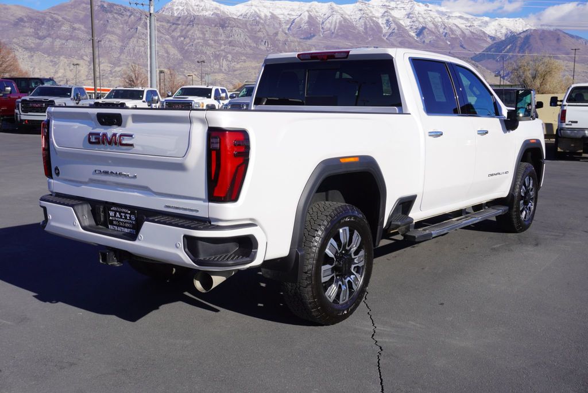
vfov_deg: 35.5
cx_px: 294
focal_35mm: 38
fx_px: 613
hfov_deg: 51.3
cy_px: 196
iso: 100
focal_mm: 25
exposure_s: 1/320
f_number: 8
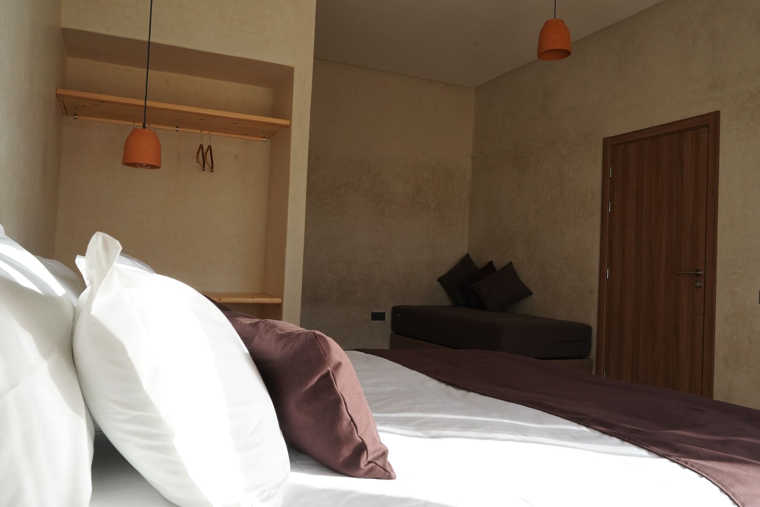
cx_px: 380
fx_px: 591
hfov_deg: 65.5
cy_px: 254
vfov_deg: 46.4
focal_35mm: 28
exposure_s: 1/200
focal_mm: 28
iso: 1600
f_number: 14
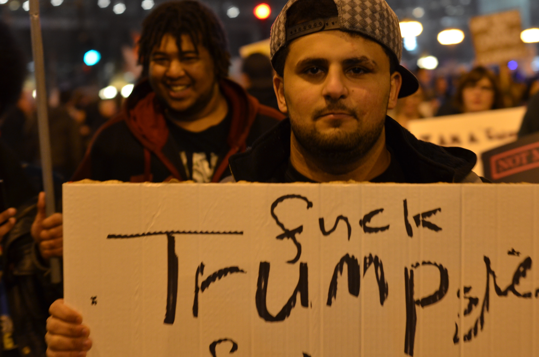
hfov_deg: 27.0
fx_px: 1121
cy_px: 178
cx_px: 270
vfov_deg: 18.1
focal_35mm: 75
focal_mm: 50
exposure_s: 1/40
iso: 800
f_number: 3.2
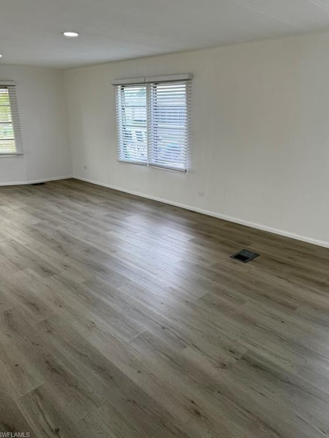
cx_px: 168
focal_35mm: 25
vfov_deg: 69.4
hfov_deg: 54.9
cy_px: 211
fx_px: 317
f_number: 1.78
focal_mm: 6.76
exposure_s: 1/459
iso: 100
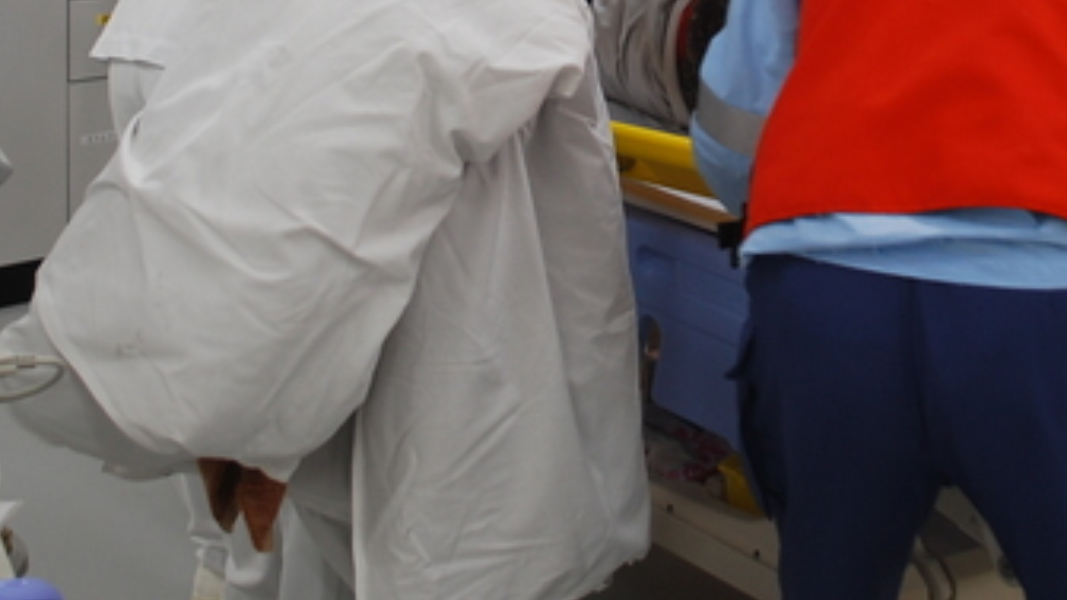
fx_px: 2122
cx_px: 711
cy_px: -97
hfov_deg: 28.0
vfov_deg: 15.6
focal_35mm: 75
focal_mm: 20
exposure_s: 1/60
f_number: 3.8
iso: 200
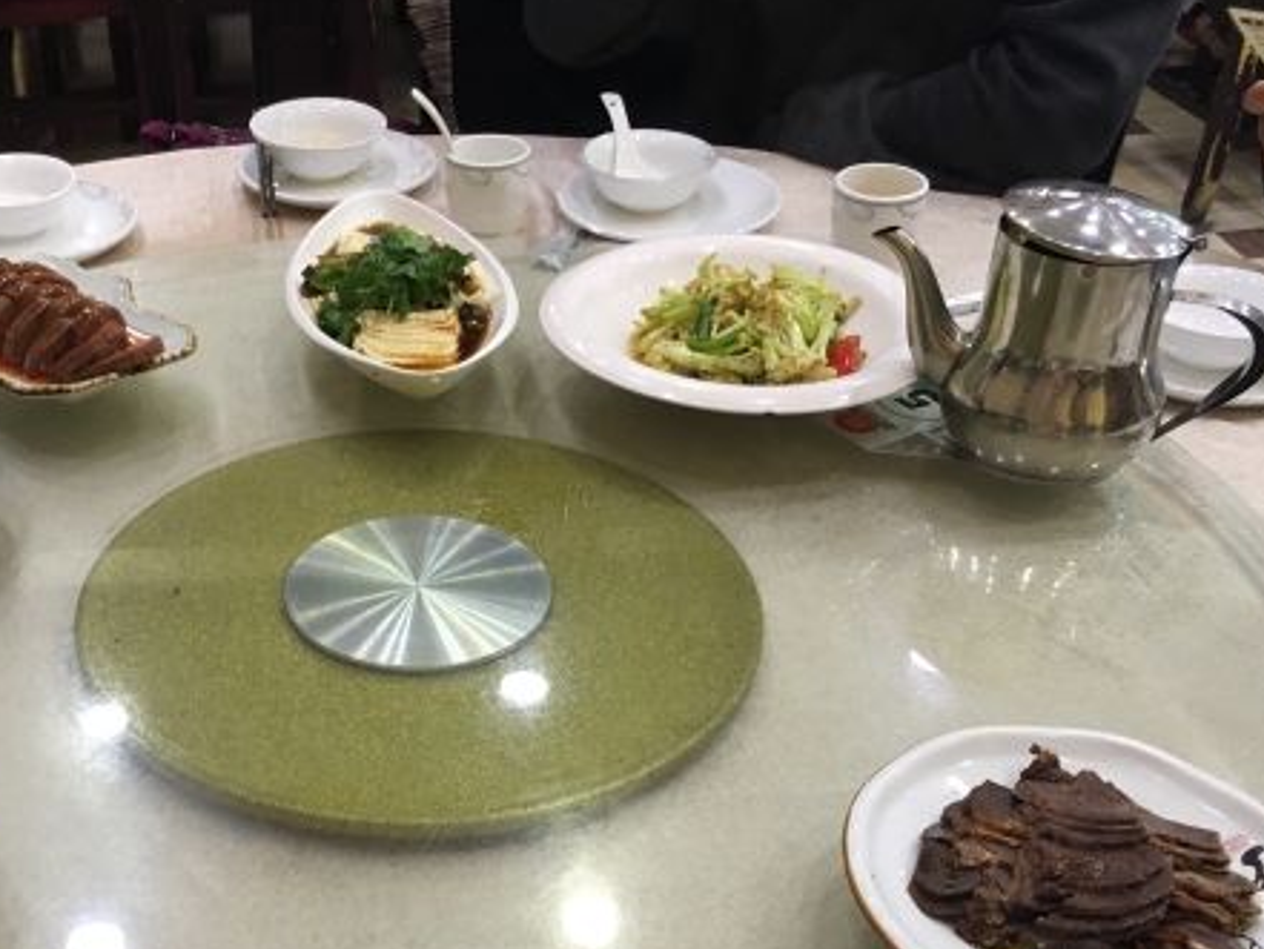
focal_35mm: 46
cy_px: 687
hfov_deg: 40.6
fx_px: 1680
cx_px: 407
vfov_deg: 31.1
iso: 64
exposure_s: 1/17
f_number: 2.2
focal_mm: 4.15
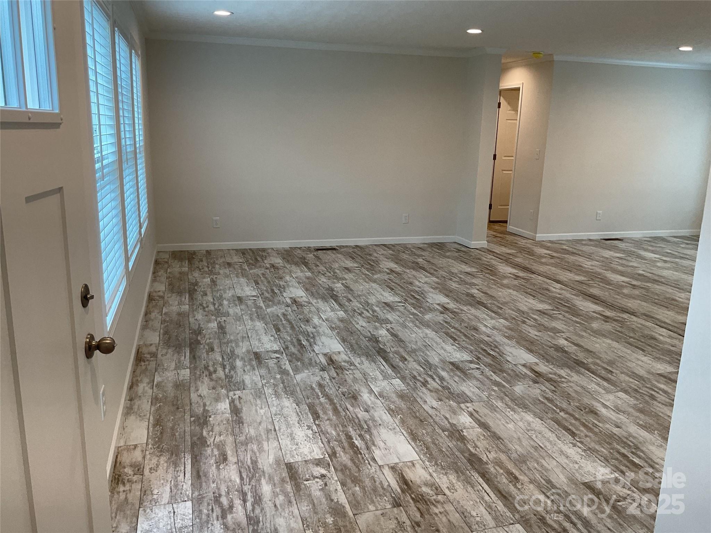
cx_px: 356
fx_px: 596
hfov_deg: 61.7
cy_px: 266
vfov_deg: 48.2
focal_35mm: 29
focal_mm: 3
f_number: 1.8
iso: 64
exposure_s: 1/120
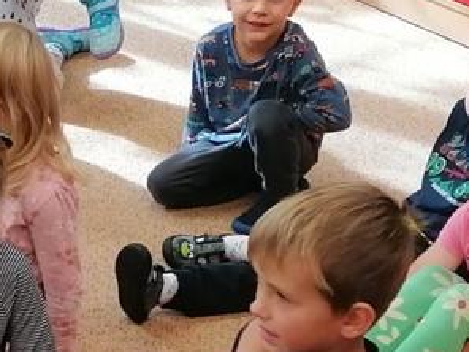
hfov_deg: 15.9
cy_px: 276
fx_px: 1653
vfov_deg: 12.1
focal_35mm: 122
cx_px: 32
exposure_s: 1/100
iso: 160
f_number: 1.8
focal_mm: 4.75
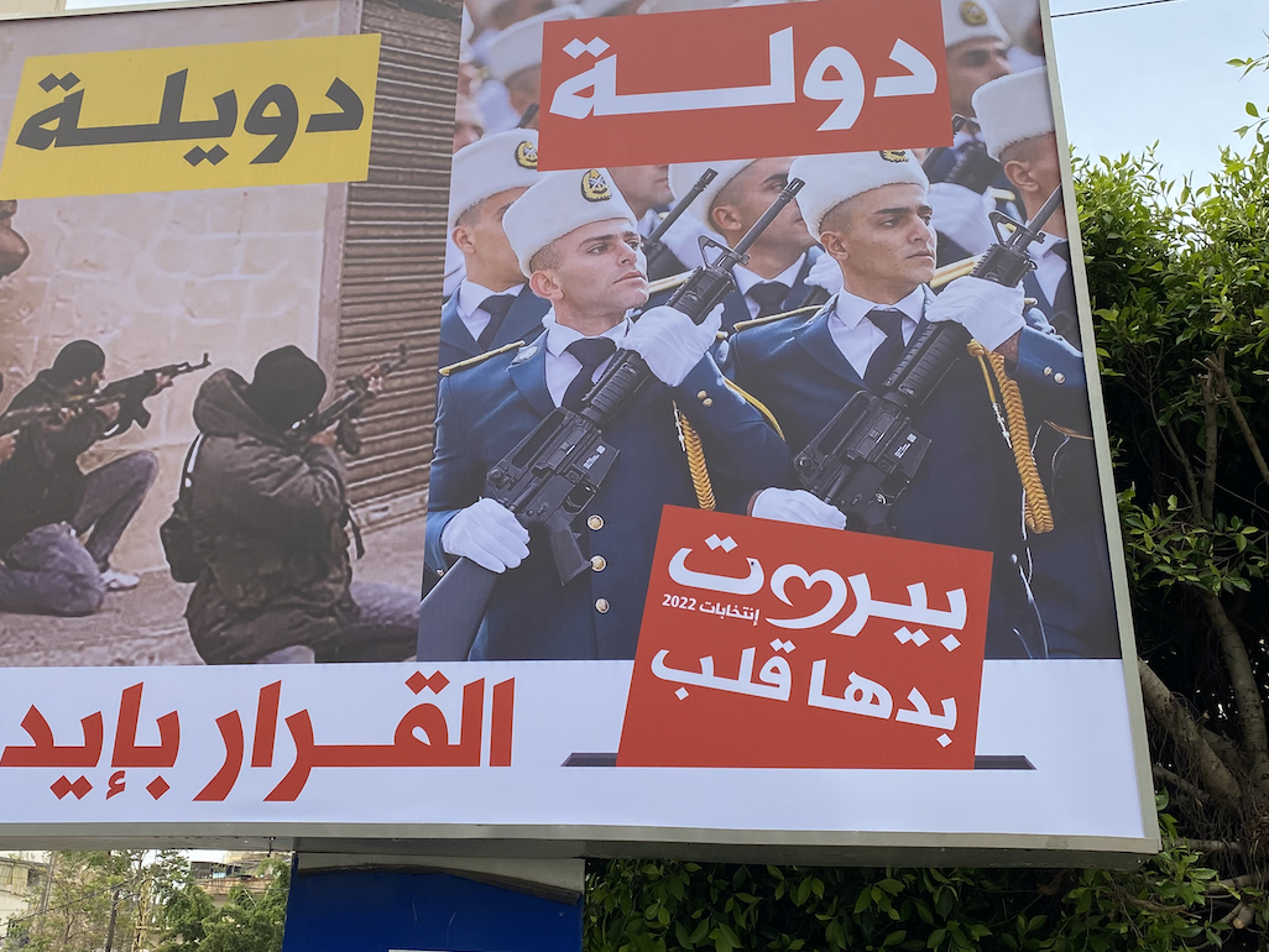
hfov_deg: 48.9
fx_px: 1393
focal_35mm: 38
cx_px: 585
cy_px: 420
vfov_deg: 37.7
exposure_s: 1/1147
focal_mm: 4.25
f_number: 1.8
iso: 32
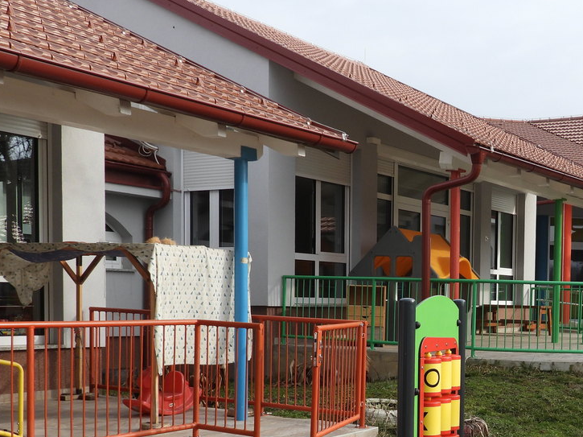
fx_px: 892
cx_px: 447
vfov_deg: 26.9
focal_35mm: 53
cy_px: 361
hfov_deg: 35.3
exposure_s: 1/800
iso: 100
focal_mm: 5.8
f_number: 3.2
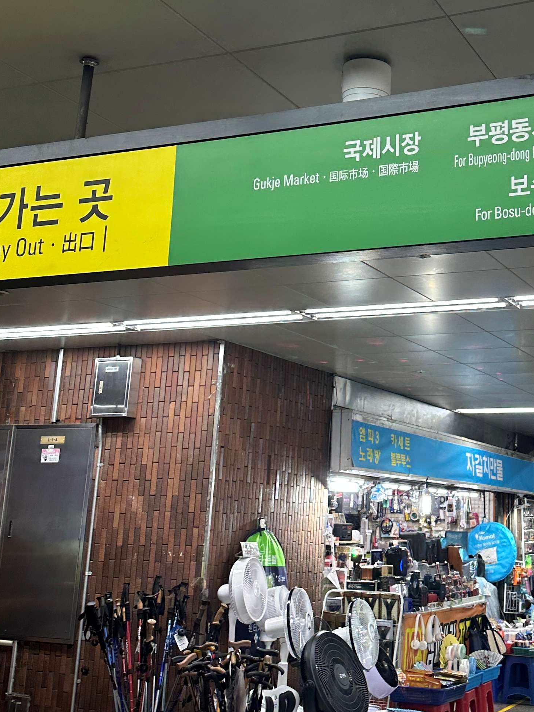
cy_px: 253
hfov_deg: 28.6
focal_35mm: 50
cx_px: 411
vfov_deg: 37.9
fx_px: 1028
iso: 125
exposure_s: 1/120
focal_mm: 6.86
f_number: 1.78
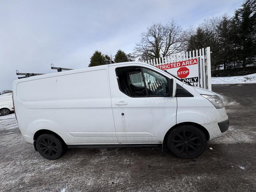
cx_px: 128
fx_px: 104
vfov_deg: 85.7
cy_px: 96
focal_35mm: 14
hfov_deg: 102.1
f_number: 2.2
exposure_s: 1/1078
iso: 50
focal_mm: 2.22
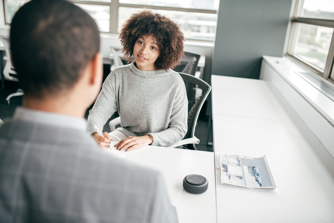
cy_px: 112
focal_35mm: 35
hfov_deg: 54.4
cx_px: 167
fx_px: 325
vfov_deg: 37.9
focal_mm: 35
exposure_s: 1/125
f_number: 1.8
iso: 125
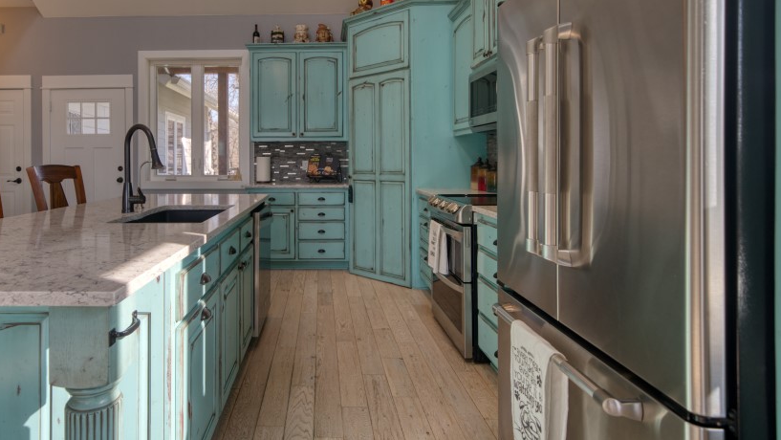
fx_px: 435
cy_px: 157
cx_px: 312
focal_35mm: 21
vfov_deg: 52.9
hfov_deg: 82.8
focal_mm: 16
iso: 1000
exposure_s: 1/60
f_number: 4
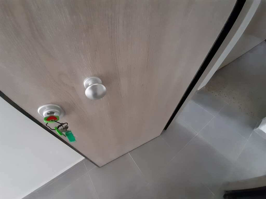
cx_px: 133
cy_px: 100
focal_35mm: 13
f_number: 2.2
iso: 800
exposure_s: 1/17
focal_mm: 1.42
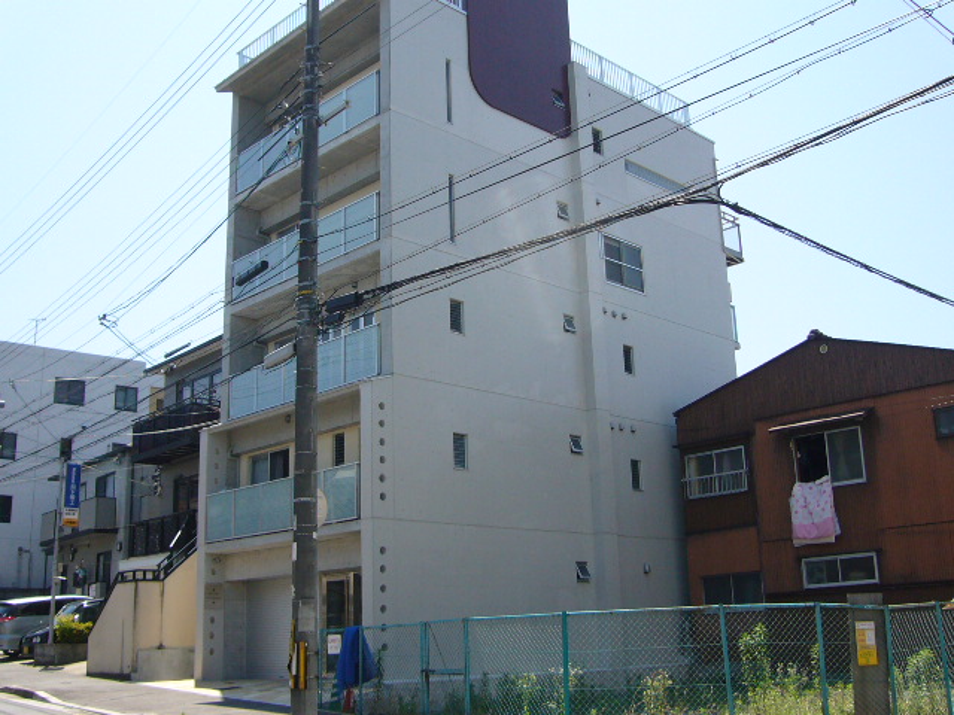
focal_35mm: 39
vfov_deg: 36.8
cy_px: 358
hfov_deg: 47.9
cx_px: 477
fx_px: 1075
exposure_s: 1/250
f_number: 5.6
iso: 80
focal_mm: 4.6
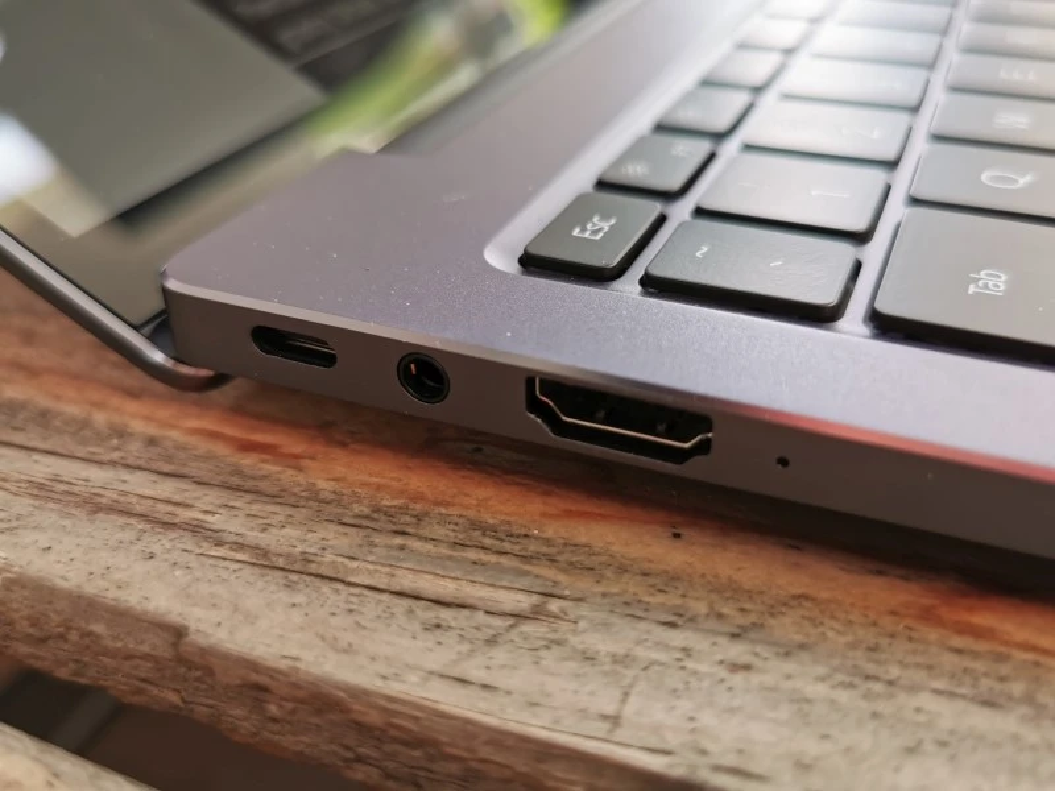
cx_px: 528
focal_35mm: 31
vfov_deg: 45.4
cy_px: 396
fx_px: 945
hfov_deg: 58.4
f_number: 1.6
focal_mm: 5.56
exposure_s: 1/151
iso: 50
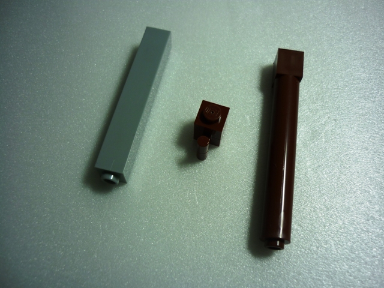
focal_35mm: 33
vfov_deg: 42.9
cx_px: 192
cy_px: 144
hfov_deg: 55.4
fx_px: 366
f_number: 2.8
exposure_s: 1/50
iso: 80
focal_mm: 5.5
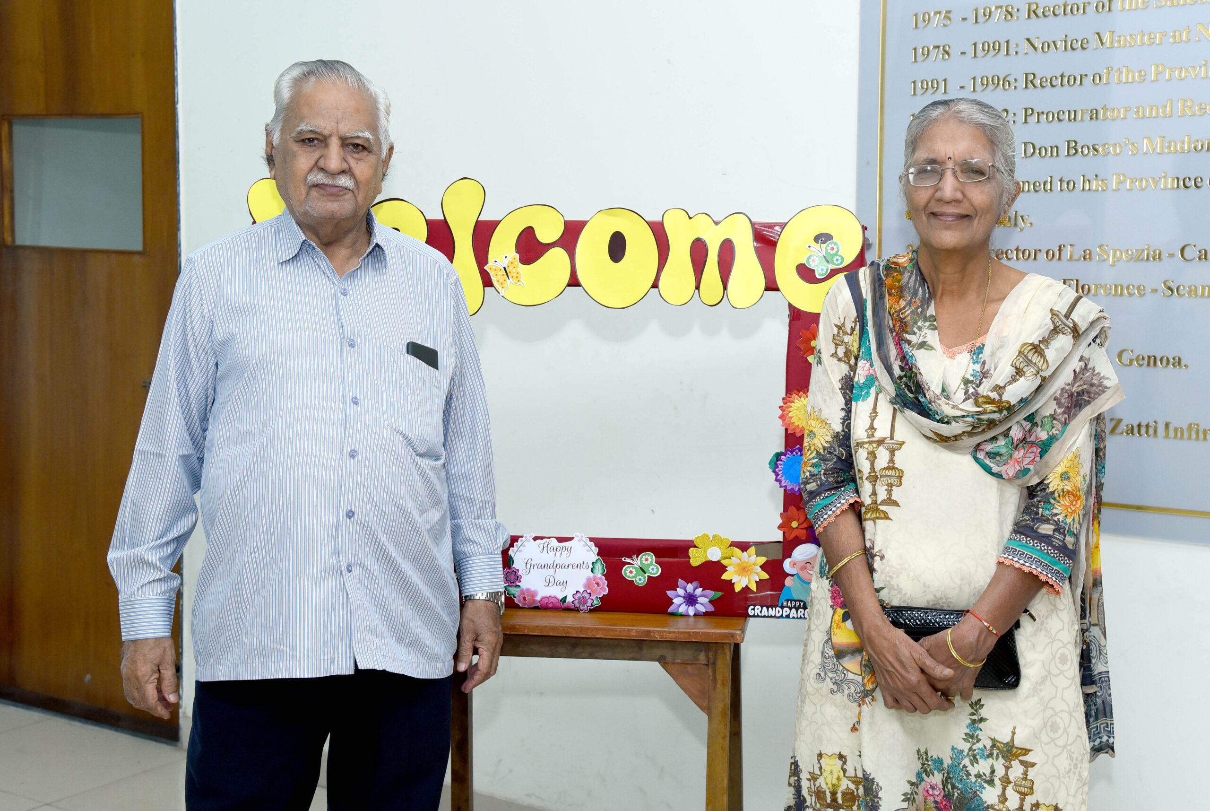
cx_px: 605
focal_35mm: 40
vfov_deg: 33.5
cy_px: 406
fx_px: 1346
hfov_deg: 48.4
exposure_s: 1/125
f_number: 5.6
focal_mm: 40
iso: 1250
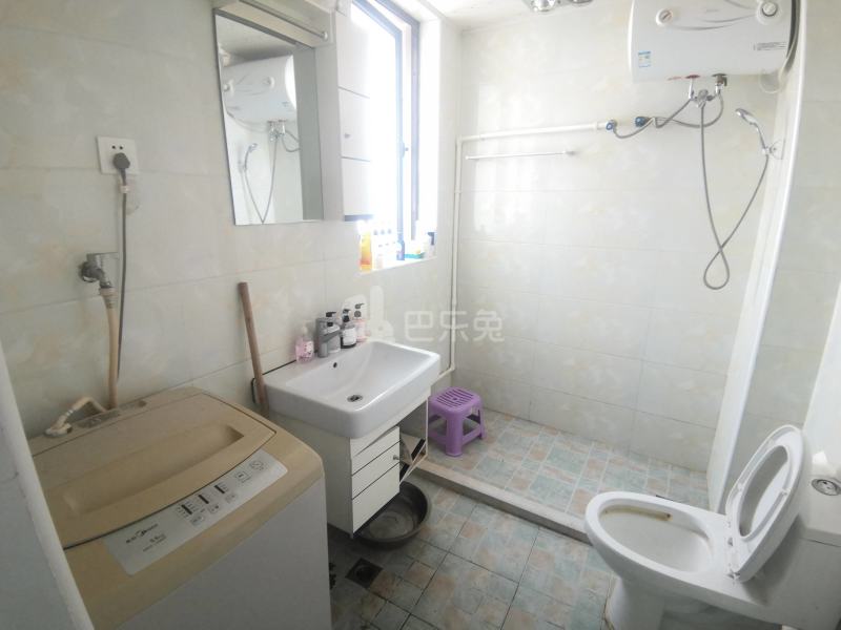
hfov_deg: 91.0
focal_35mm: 17
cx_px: 420
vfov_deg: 74.7
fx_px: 413
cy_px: 315
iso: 320
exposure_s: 1/30
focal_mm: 2.26
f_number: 2.2
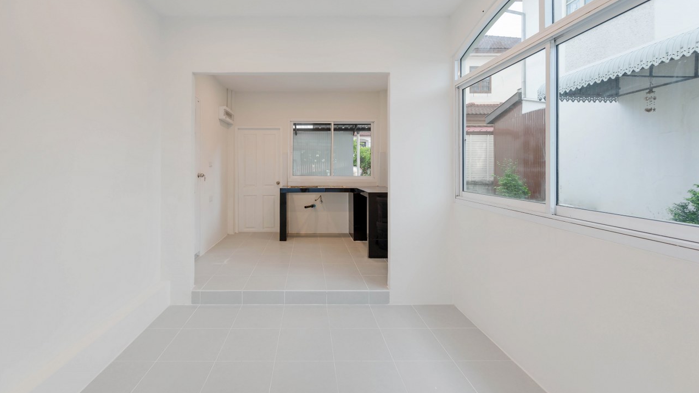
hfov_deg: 85.1
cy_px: 182
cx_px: 349
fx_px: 380
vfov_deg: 54.6
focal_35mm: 21
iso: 100
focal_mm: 19.5
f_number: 5.6
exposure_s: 1/80
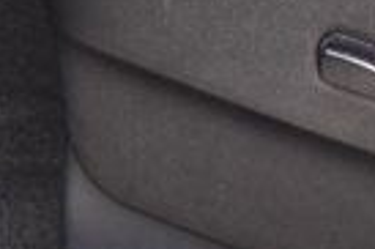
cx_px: -249
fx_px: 3964
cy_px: -397
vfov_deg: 3.5
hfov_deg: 5.4
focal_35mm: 381
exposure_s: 1/40
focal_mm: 34
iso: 400
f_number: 7.1
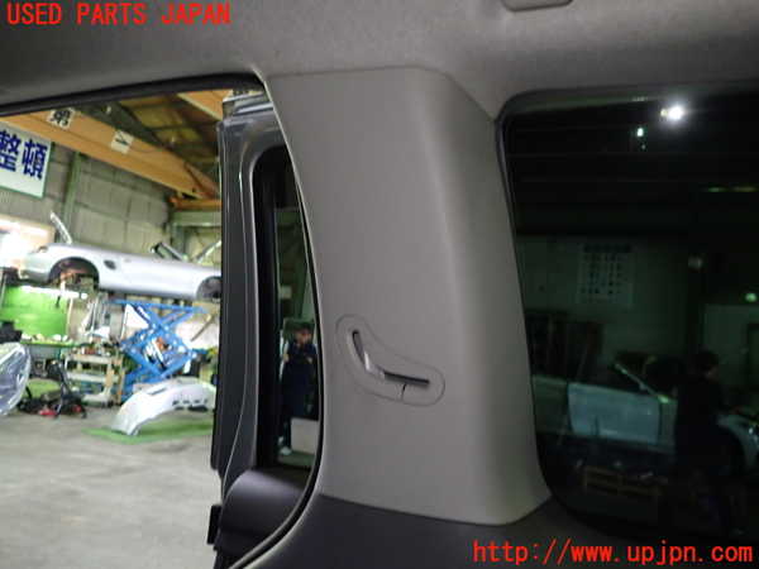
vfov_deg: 54.9
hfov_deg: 69.4
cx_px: 380
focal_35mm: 25
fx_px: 548
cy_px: 284
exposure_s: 1/30
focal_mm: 4.5
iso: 500
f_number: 2
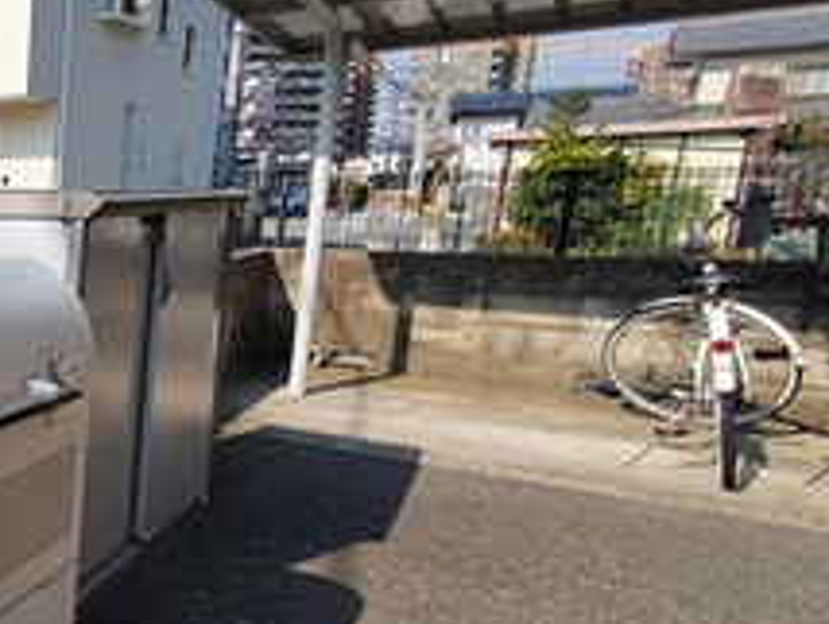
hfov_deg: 37.0
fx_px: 815
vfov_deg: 41.6
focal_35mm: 34
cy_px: 380
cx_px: -221
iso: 50
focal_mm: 1.8
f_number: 2.2
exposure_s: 1/1116
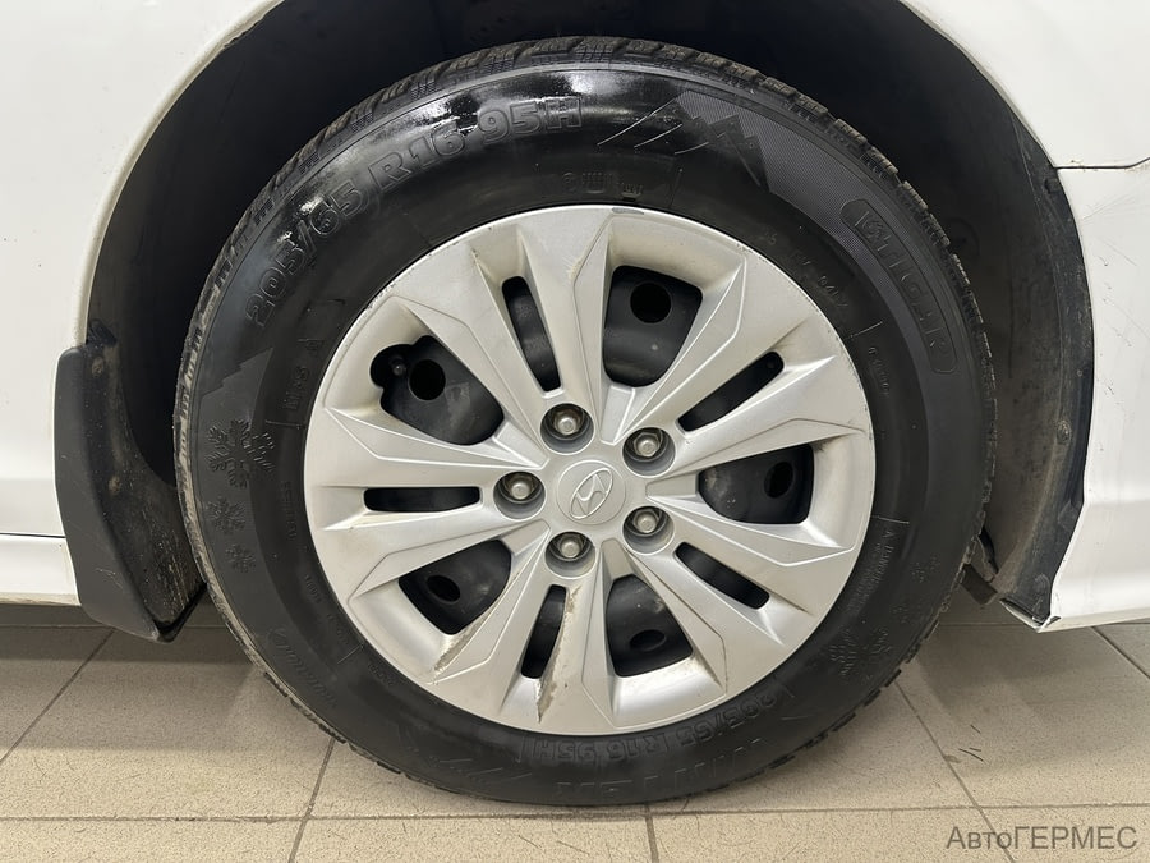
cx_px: 575
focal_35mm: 24
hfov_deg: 71.6
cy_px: 432
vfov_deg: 56.8
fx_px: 797
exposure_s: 1/50
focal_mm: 6.86
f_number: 1.78
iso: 200
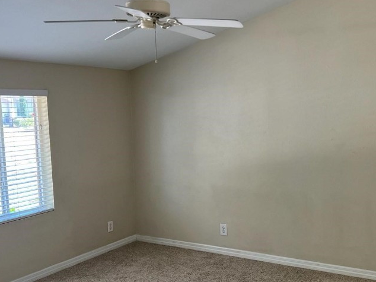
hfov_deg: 44.5
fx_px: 456
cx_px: 231
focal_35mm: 42
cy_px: 169
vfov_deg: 34.2
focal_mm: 5.7
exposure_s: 1/120
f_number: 1.5
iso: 100
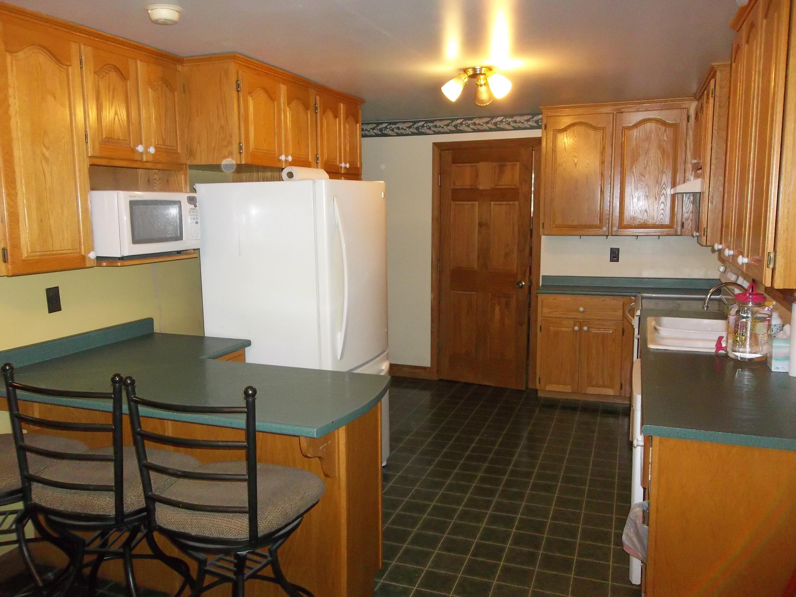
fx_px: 621
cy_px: 298
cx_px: 398
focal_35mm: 27
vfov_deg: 51.4
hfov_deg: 65.3
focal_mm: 4.9
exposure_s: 1/30
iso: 320
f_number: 3.5
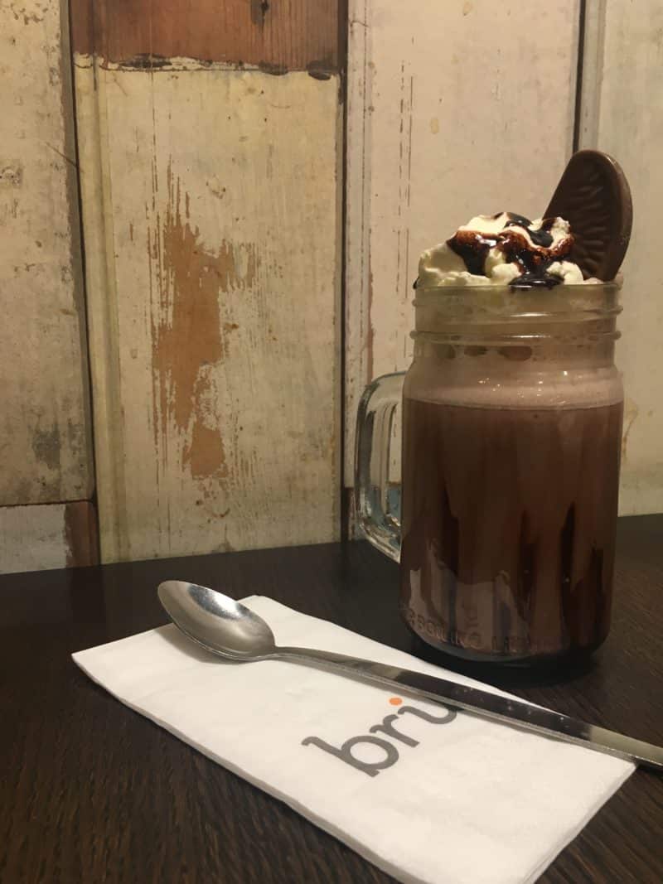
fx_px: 741
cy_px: 442
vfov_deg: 61.7
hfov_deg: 48.2
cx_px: 332
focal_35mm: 29
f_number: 2.2
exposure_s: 1/33
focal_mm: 4.15
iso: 64
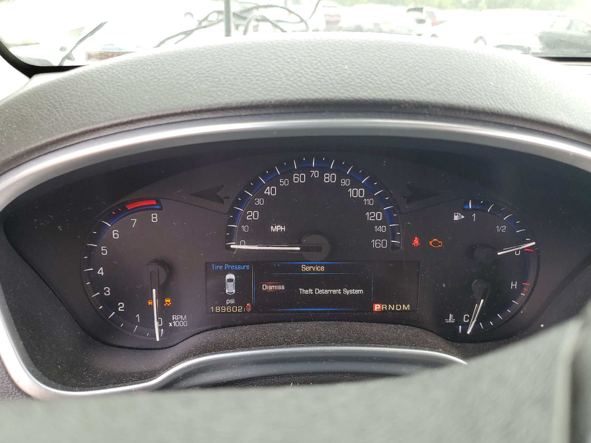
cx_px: 296
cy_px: 222
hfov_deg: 67.3
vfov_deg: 53.1
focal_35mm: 26
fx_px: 444
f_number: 1.5
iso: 50
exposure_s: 1/133
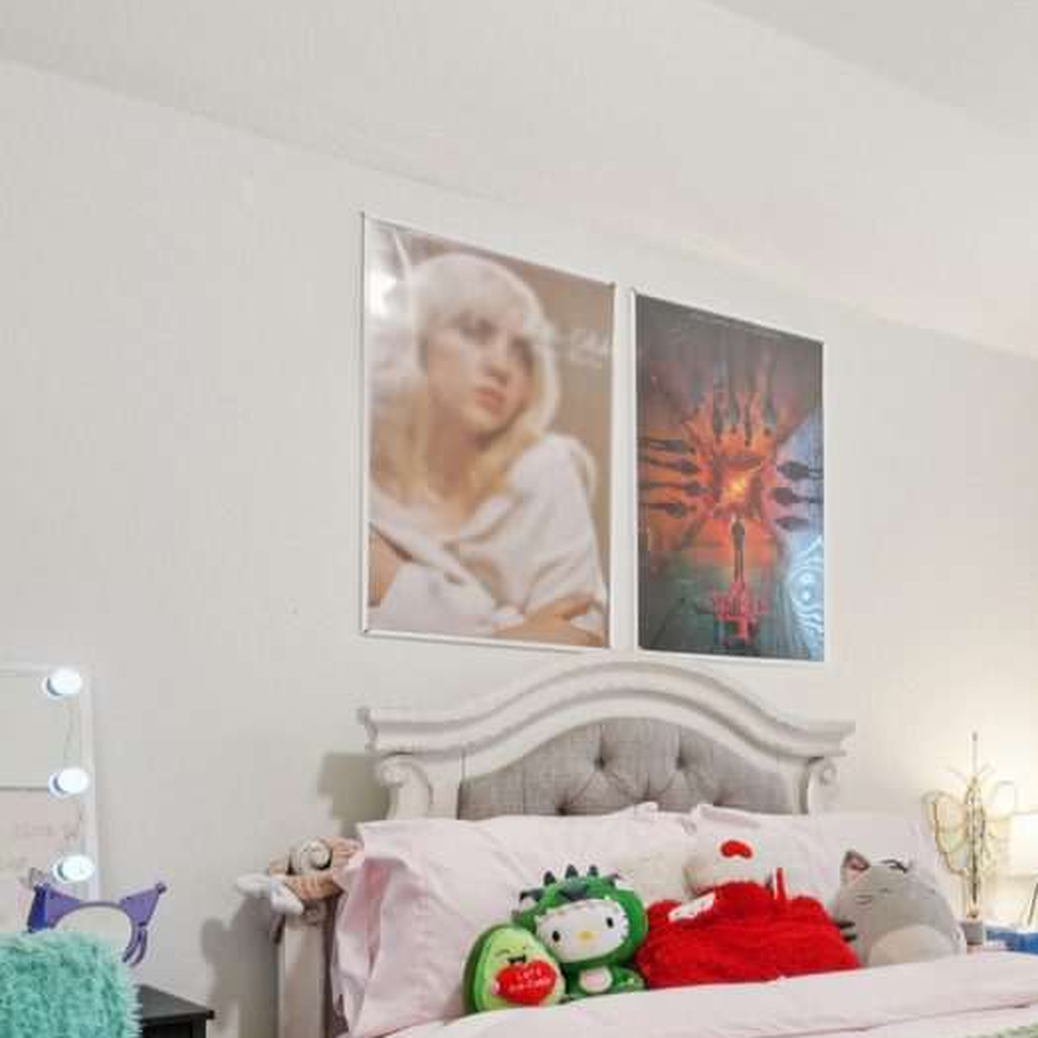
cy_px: 860
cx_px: 1113
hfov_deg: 35.0
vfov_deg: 38.2
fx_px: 1425
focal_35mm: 42
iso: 400
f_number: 8
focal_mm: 16
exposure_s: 1/4
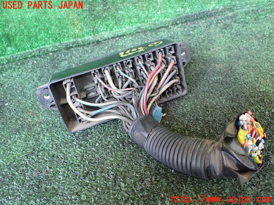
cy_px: 102
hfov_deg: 60.0
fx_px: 237
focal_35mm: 30
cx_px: 137
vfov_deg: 46.8
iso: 800
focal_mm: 5.4
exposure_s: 1/80
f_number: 2.3
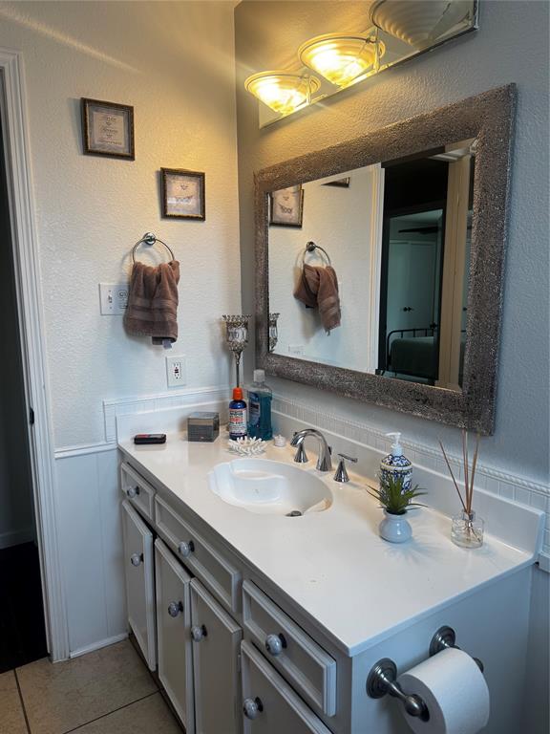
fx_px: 508
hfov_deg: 56.8
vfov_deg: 71.6
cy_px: 367
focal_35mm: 24
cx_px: 275
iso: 100
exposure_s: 1/120
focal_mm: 6.76
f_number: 1.78
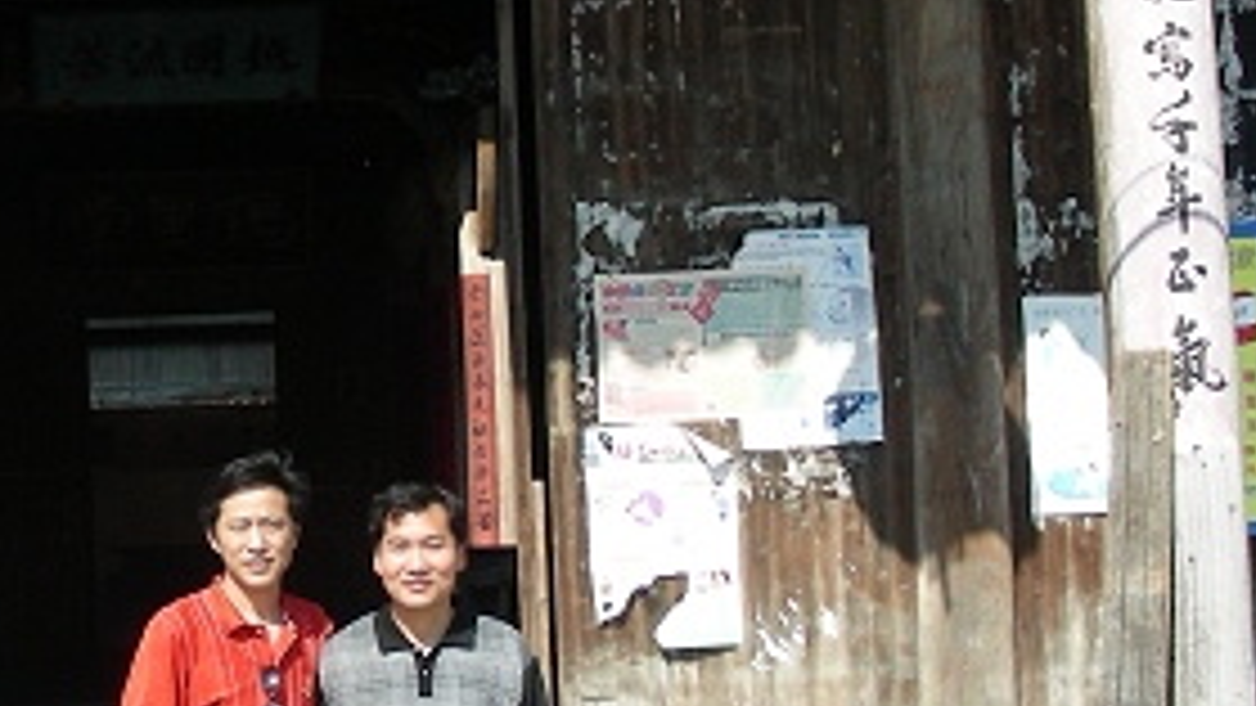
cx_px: 313
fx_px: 2864
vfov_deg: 14.1
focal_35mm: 86
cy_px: 355
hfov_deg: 24.5
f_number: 4
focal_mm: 6.3
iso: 50
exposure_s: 1/434
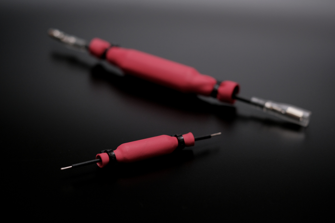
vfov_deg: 25.1
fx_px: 502
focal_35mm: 54
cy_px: 110
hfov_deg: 36.9
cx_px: 167
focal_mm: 35
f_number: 4
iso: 640
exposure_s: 1/125
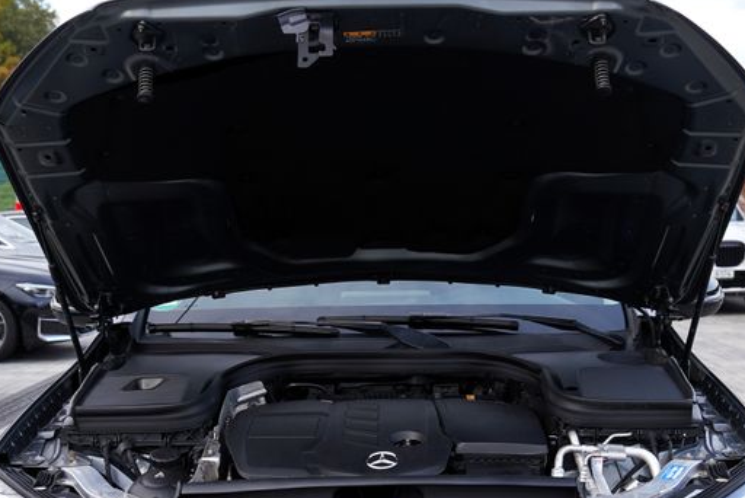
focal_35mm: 60
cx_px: 389
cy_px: 413
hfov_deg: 33.4
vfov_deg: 22.3
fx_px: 1242
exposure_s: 1/60
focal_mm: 30
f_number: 4
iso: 100
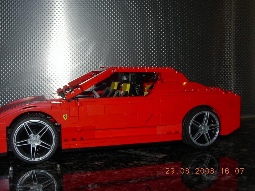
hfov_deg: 45.8
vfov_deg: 35.1
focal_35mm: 41
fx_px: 302
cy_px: 96
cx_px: 128
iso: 79
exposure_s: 1/64
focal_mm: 8.5
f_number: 4.9
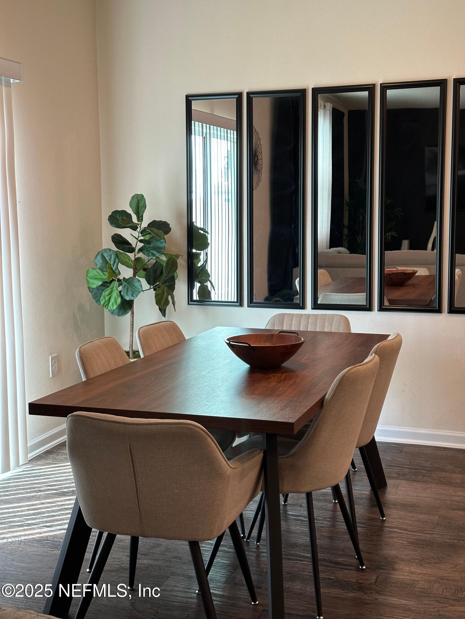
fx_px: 860
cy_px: 310
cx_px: 232
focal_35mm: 48
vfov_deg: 39.7
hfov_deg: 30.3
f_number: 1.78
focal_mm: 6.86
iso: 100
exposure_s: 1/60
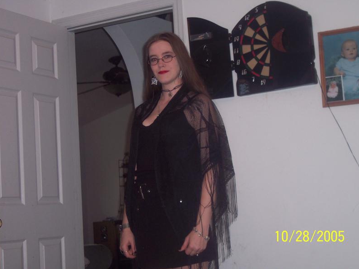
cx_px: 180
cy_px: 134
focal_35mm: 77
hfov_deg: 25.3
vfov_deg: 19.1
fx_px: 798
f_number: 3.8
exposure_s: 1/45
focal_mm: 16
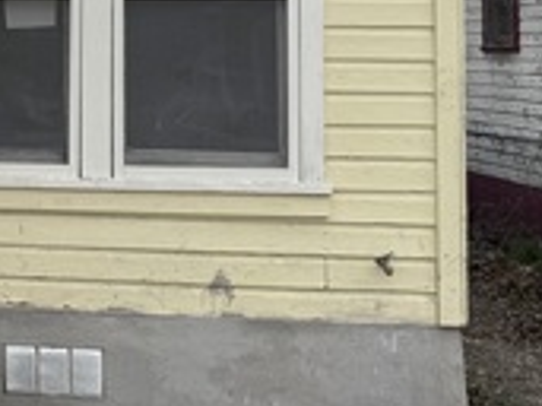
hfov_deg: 19.6
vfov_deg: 16.0
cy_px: -25
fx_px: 1408
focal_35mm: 90
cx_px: -209
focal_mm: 6.76
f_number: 1.78
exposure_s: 1/1059
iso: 80
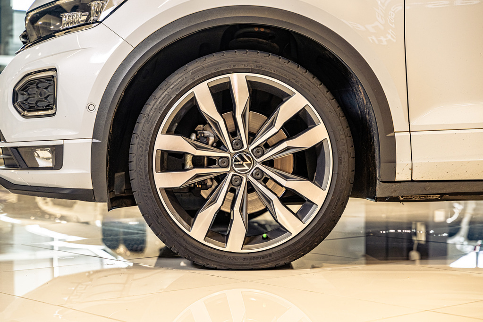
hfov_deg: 27.0
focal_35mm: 75
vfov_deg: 18.2
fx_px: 1006
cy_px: 161
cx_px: 242
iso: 640
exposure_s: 1/125
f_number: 4.5
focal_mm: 75
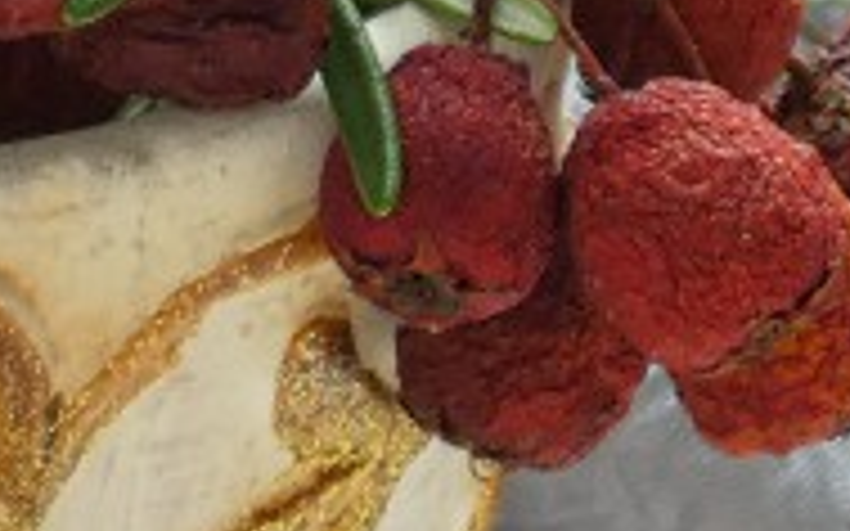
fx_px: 49721
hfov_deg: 1.0
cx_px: 1817
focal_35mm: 2147
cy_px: 1710
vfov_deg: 0.6
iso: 80
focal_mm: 57.2
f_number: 5.6
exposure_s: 1/4
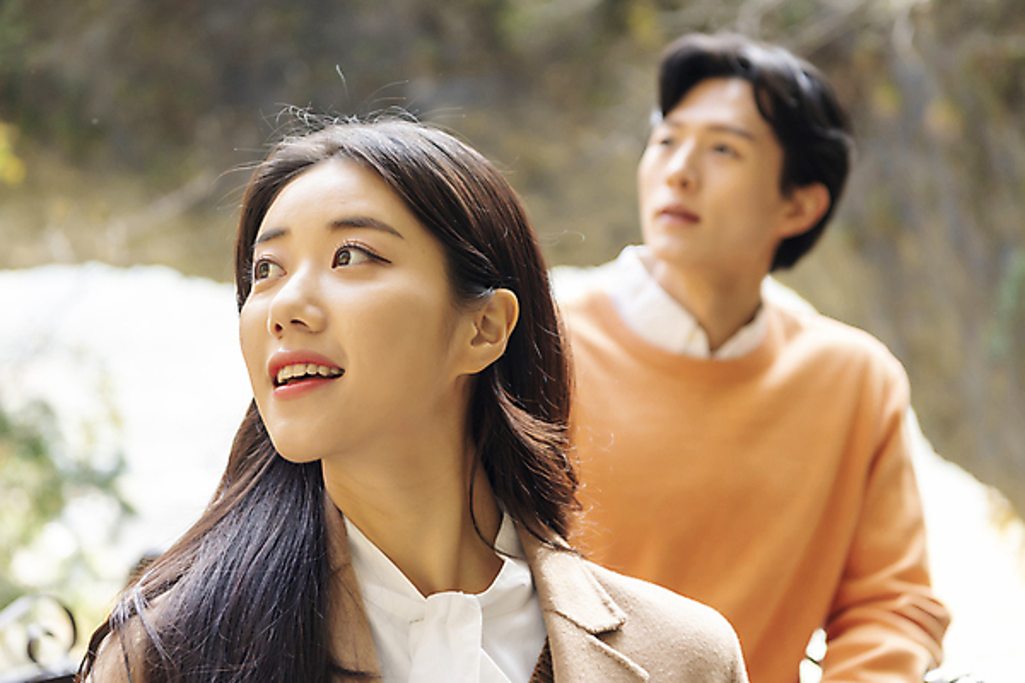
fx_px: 1993
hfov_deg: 28.8
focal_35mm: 70
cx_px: 512
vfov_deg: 19.5
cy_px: 342
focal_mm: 70
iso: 200
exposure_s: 1/125
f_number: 4
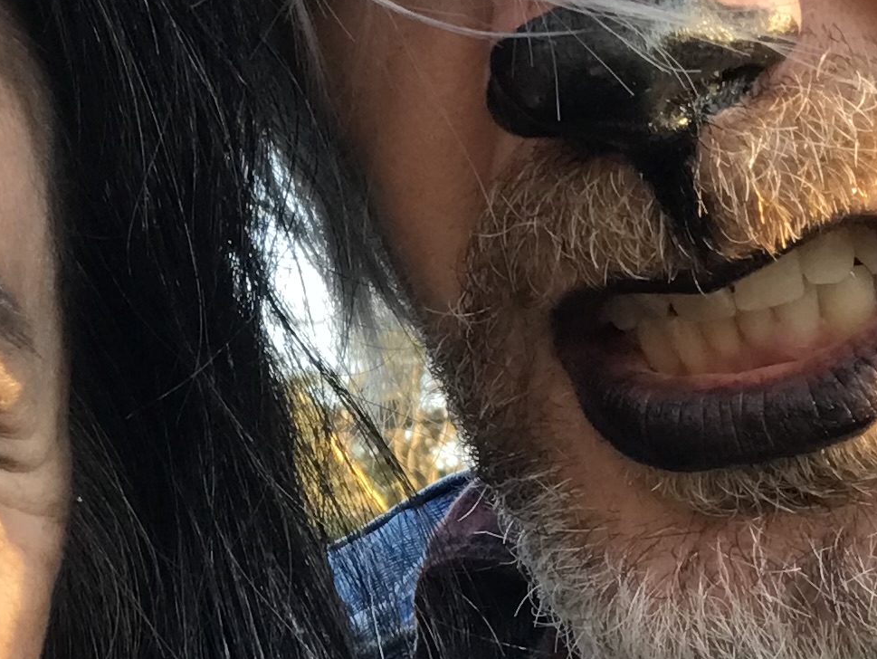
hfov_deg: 19.0
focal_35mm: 102
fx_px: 2586
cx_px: 106
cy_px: 415
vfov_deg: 14.5
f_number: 2.2
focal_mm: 2.87
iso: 40
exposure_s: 1/120
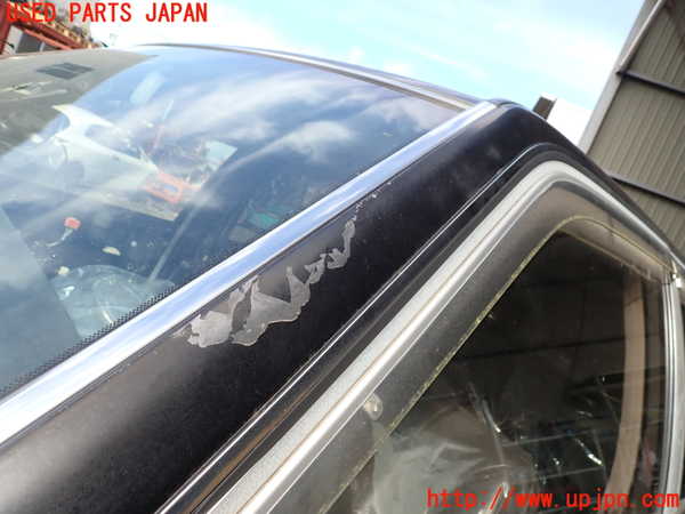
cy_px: 257
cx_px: 342
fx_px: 495
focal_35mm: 25
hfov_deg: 69.4
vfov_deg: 54.9
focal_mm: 4.5
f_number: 2.8
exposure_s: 1/400
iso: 100
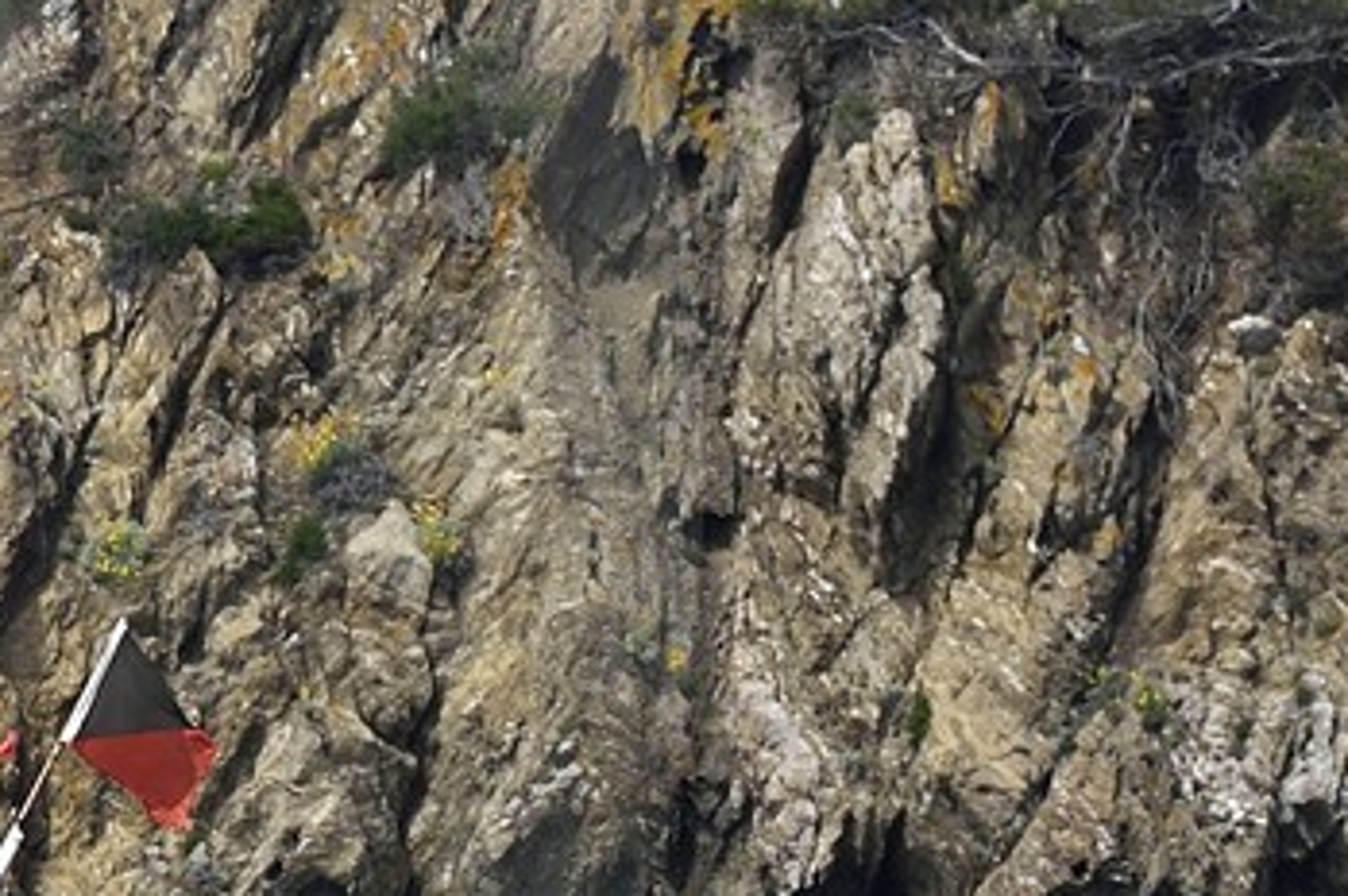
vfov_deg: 1.5
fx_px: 34304
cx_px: -892
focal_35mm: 917
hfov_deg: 2.2
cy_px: 471
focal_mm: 200
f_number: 7.1
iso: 200
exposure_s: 1/1000
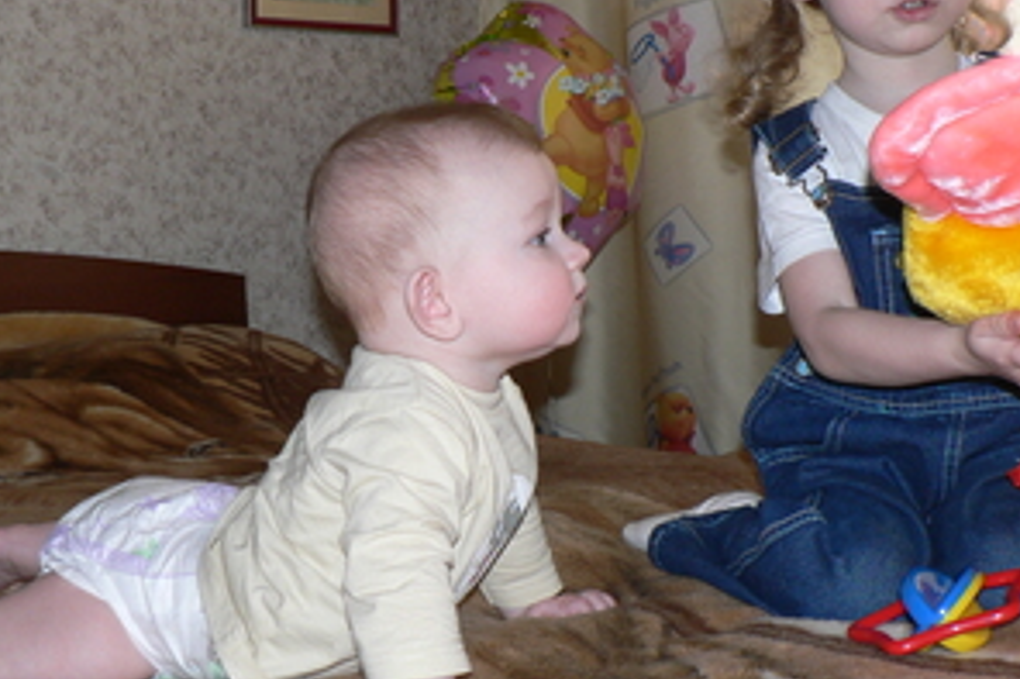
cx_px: 465
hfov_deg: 35.0
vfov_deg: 23.7
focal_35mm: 57
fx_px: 1614
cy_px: 307
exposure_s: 1/60
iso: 100
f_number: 2.8
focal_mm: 6
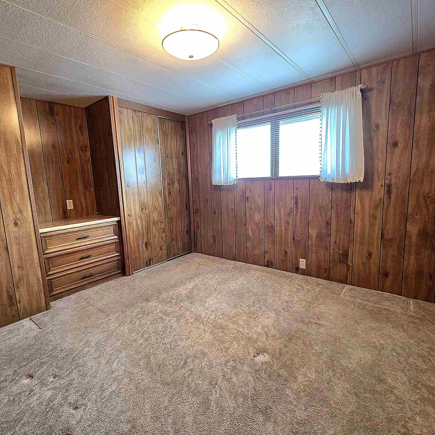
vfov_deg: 87.4
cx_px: 202
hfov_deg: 87.3
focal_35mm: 16
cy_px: 220
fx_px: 227
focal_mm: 2.2
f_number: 2.2
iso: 640
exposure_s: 1/60.2
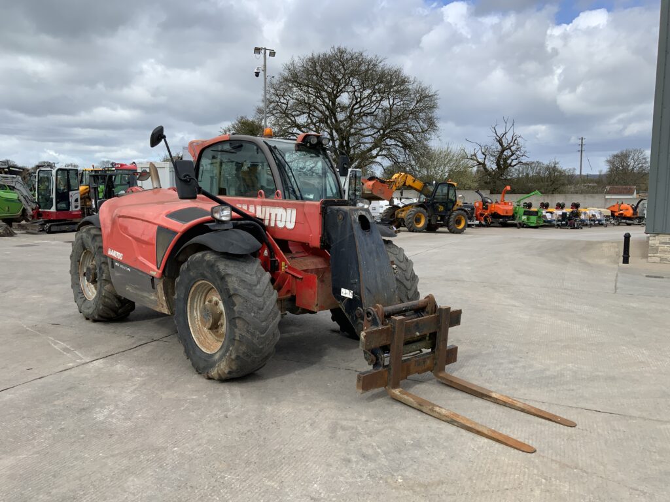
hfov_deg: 61.7
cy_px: 251
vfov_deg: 48.2
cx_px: 335
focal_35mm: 29
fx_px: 561
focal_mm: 3
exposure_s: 1/1311
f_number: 1.8
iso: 16
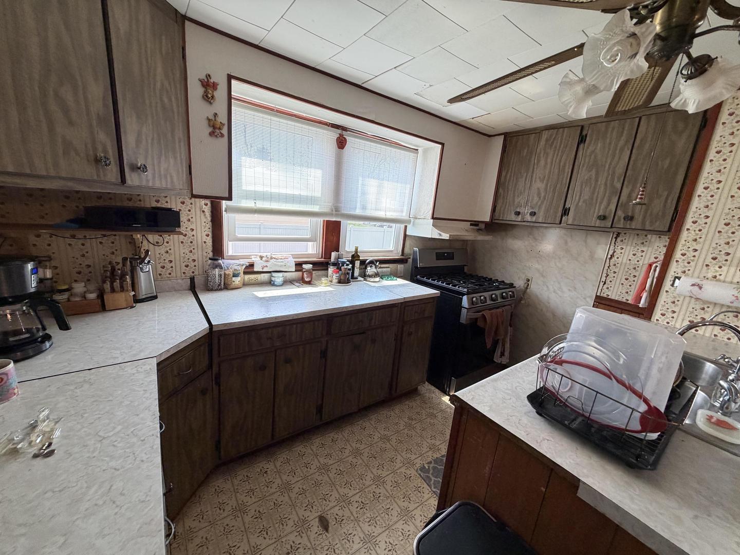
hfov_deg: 102.1
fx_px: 299
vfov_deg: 85.7
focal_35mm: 14
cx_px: 370
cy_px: 278
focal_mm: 2.22
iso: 160
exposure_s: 1/120
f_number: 2.2
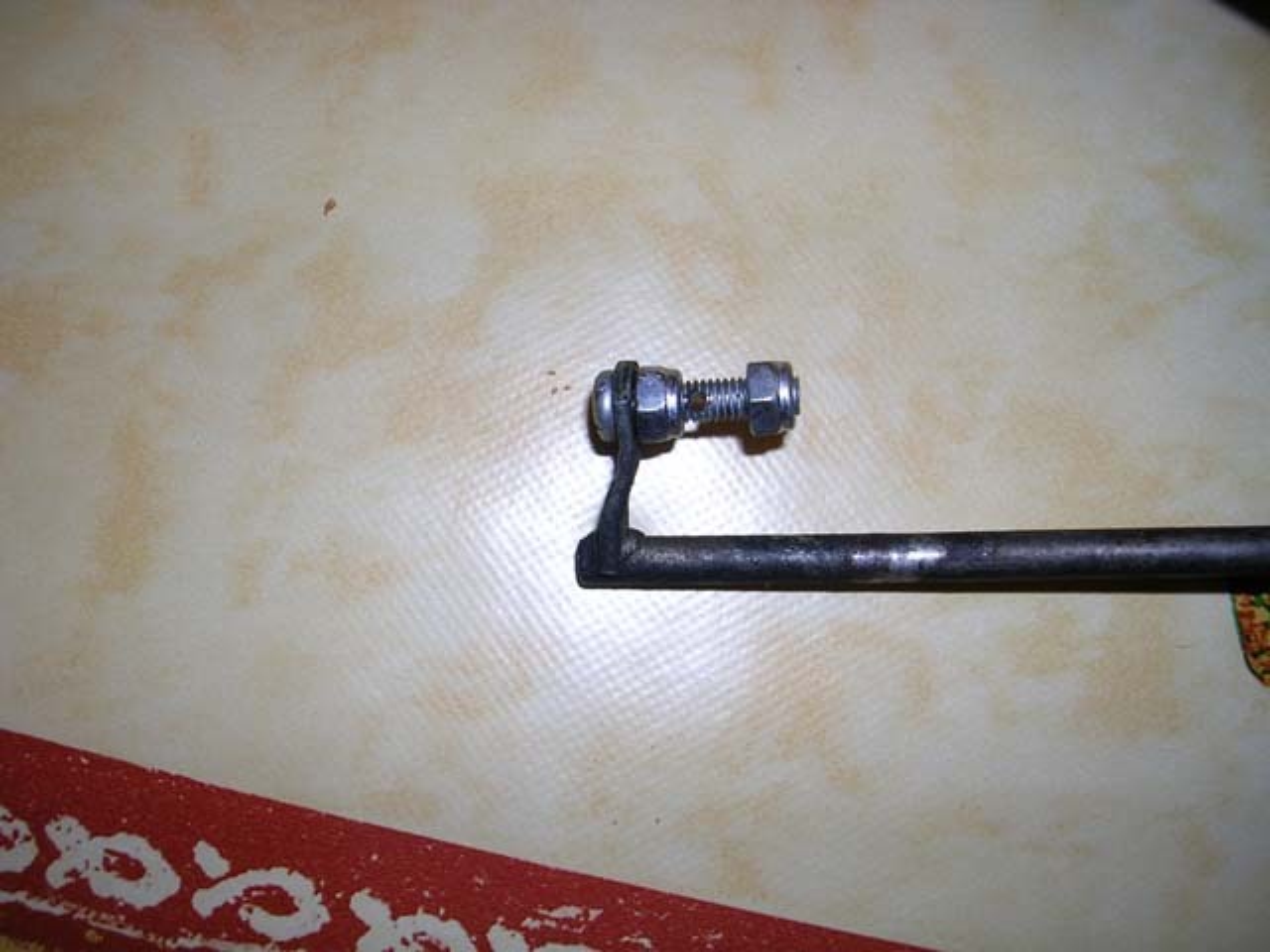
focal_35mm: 38
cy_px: 476
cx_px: 635
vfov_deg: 37.7
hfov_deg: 49.0
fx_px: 1394
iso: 50
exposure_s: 1/60.1
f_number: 2.8
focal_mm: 5.8
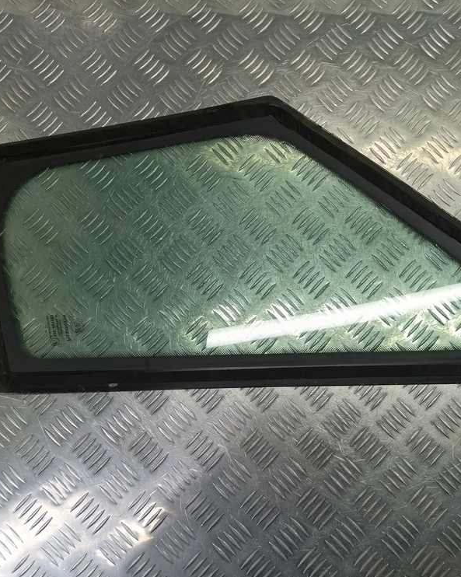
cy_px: 284
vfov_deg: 57.2
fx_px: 529
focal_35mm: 31
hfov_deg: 46.8
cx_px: 275
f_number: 1.6
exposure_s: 1/100
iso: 149
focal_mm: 4.11
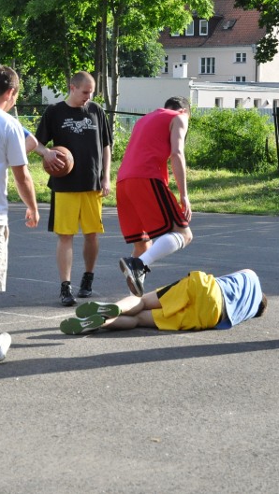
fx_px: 1403
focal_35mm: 107
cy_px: 247
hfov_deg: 11.3
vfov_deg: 20.0
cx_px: 71
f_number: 5.6
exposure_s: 1/2500
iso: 2000
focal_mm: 45
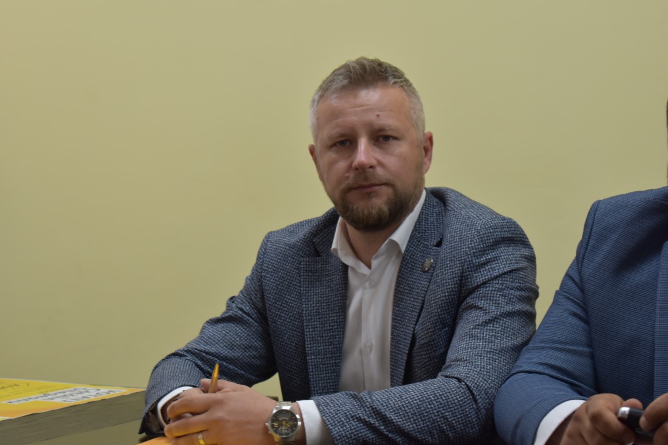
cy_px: 222
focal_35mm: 82
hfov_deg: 24.6
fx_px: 1531
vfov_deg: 16.6
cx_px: 334
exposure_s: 1/50
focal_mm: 55
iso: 400
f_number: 5.6
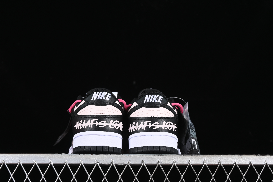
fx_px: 591
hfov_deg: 26.0
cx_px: 132
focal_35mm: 78
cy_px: 94
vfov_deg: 17.5
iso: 160
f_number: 6.3
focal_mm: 50
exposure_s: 1/50
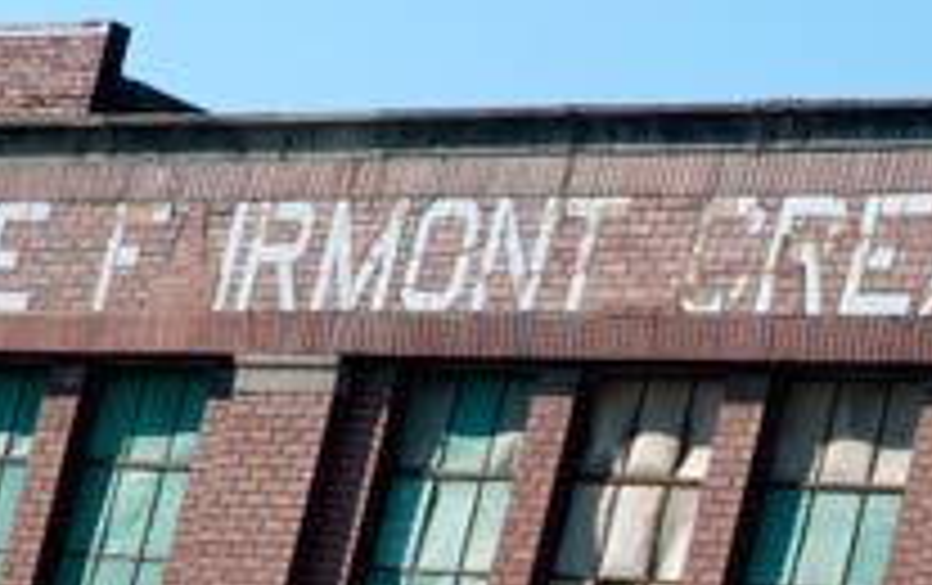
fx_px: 7605
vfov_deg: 4.4
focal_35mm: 299
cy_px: 709
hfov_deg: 7.0
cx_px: 846
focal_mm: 70
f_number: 11
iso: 200
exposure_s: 1/320
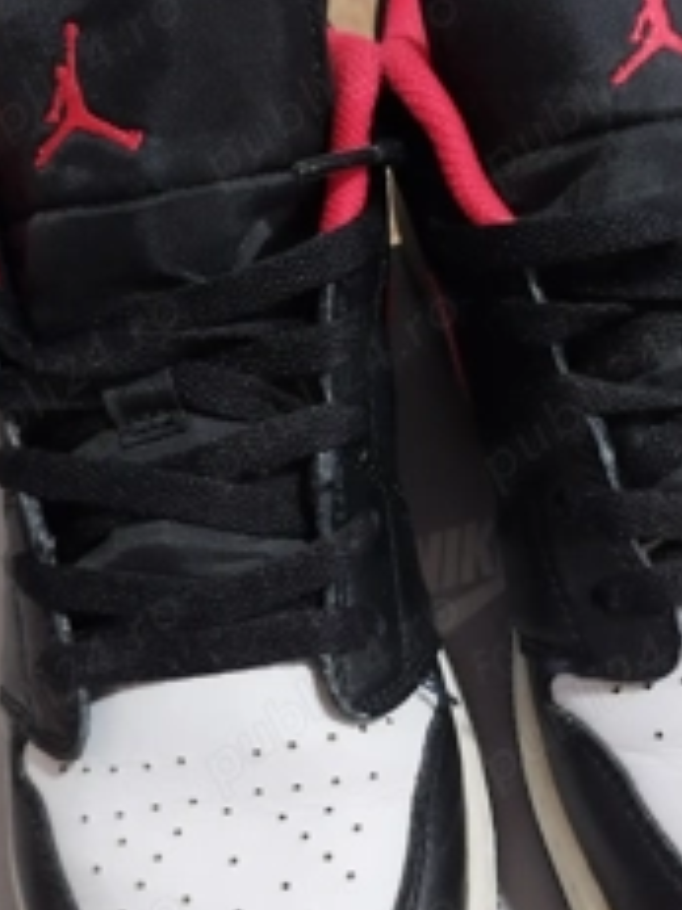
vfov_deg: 42.1
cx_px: 469
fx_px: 1183
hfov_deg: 31.8
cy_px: 453
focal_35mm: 45
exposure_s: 1/20
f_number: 1.8
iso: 966
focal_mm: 6.24
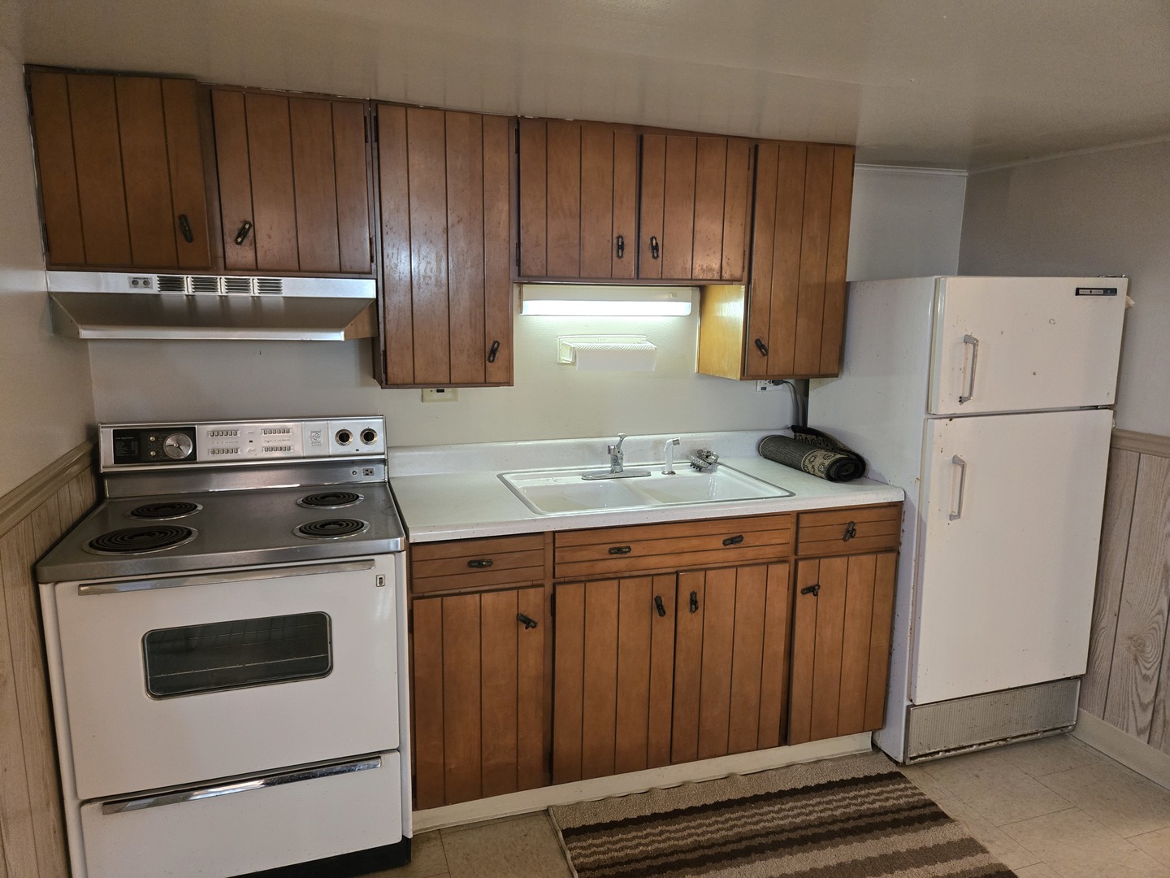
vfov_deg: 58.9
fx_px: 777
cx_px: 585
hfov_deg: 73.9
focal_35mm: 23
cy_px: 439
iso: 500
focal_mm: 5.4
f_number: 1.8
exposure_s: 1/60
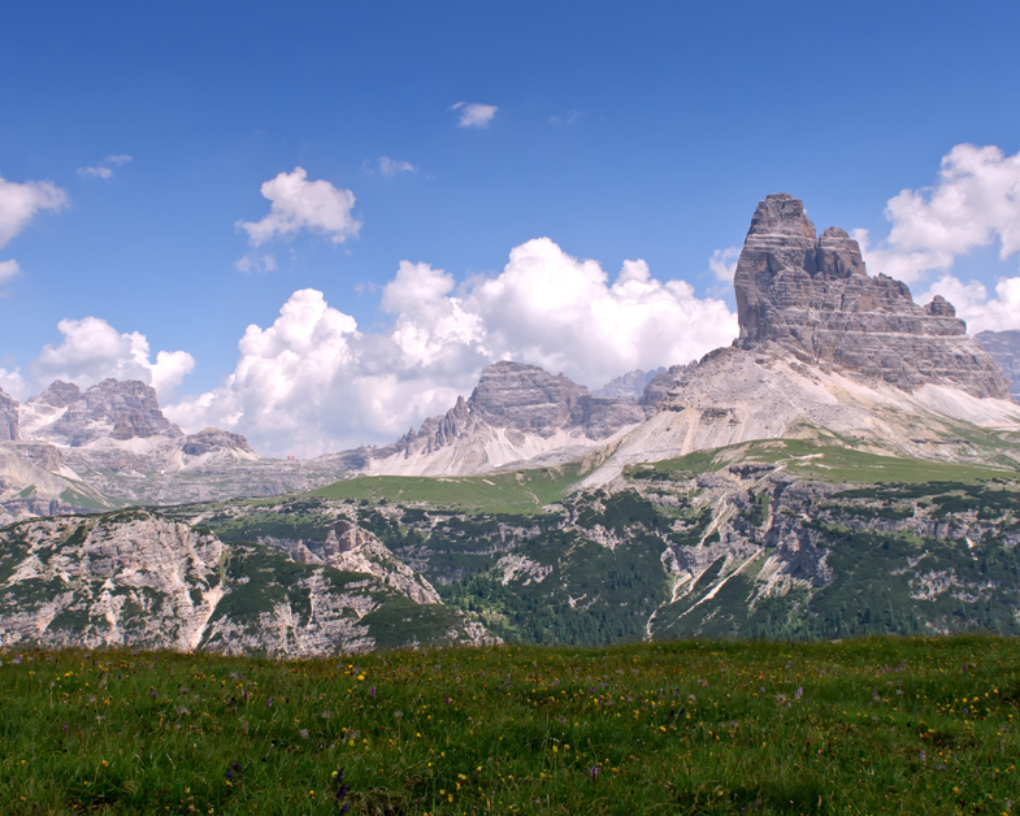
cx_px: 465
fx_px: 1328
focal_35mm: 44
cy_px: 408
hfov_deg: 42.0
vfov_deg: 34.2
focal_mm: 24
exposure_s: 1/500
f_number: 11
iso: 200
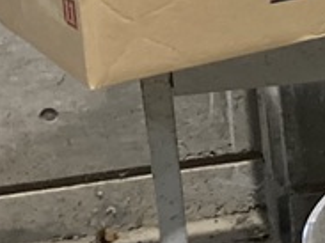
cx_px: 776
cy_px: 83
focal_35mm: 184
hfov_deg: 9.6
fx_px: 1726
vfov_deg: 8.1
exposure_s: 1/50
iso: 160
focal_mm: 3.99
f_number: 1.8
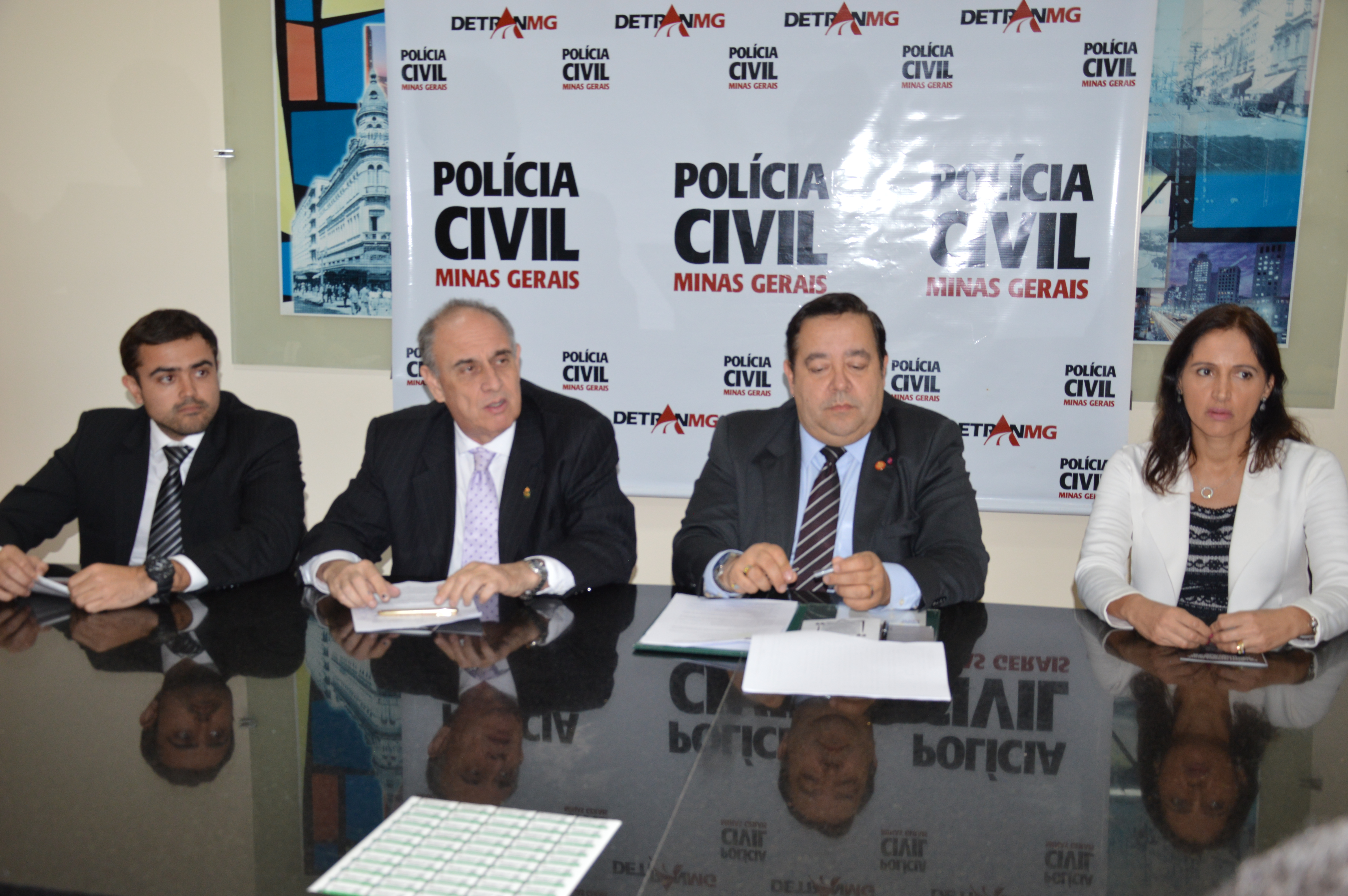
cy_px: 448
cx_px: 674
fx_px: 1403
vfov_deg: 35.4
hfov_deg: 51.3
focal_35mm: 38
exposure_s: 1/60
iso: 450
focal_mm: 25
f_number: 4
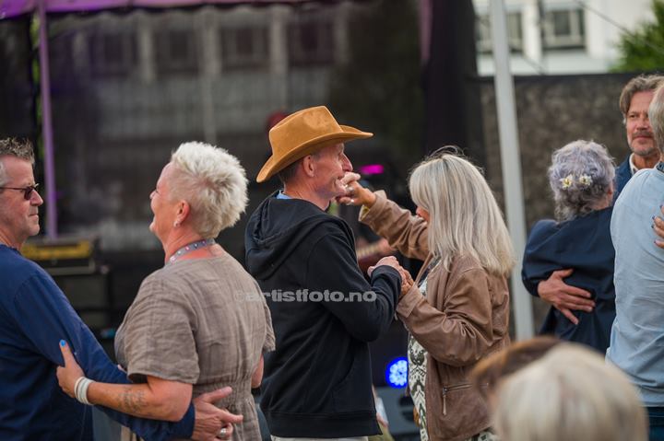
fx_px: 2120
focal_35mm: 115
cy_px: 220
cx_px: 332
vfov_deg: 11.9
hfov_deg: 17.8
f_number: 2.8
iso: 800
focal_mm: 115
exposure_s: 1/800
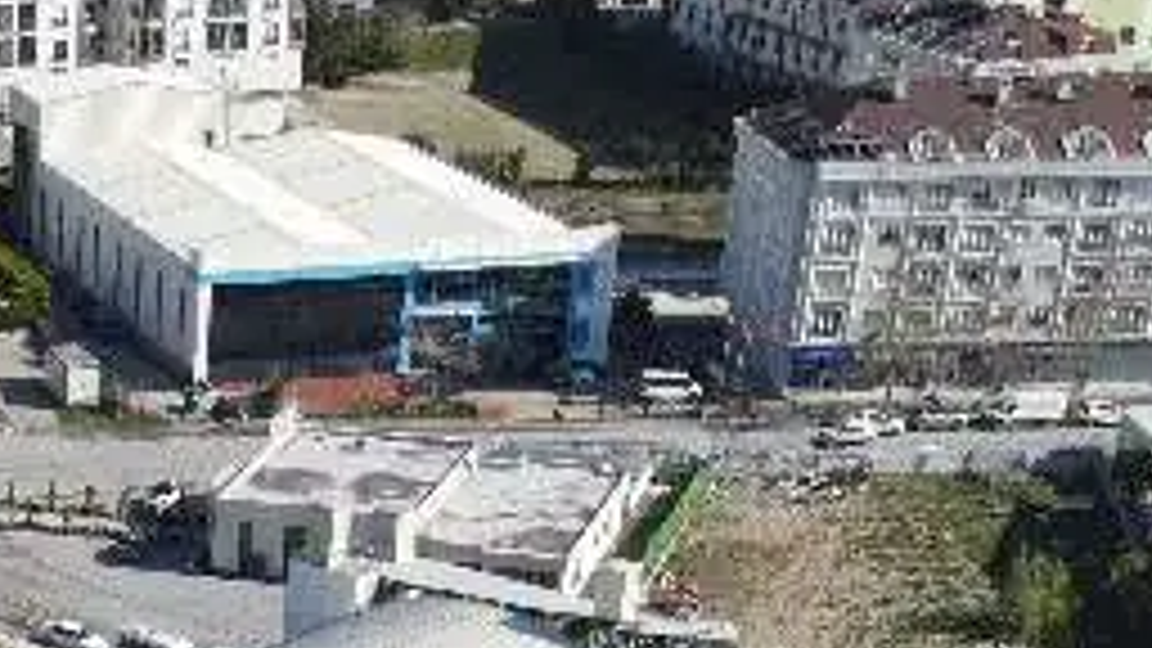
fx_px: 3116
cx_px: -148
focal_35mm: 102
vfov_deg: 10.2
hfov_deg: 19.9
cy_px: 1598
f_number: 2.8
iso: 100
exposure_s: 1/640
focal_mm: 4.5
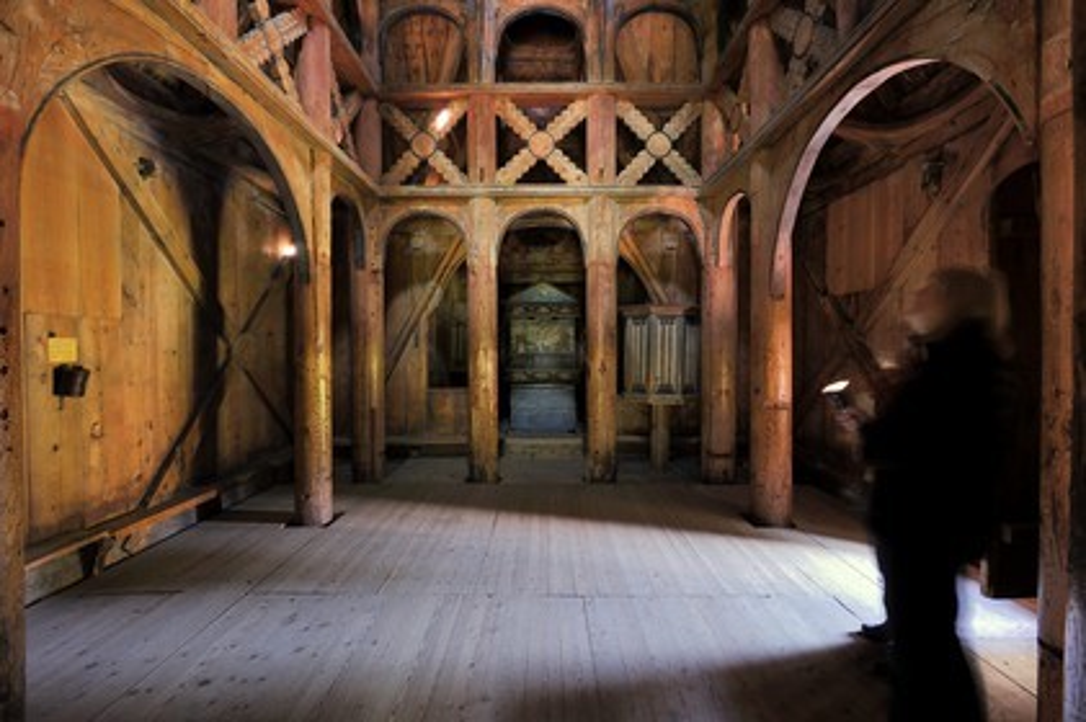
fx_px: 452
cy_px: 361
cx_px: 543
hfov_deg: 100.4
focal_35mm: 15
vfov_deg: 77.2
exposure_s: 8
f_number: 13
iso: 200
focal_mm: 15
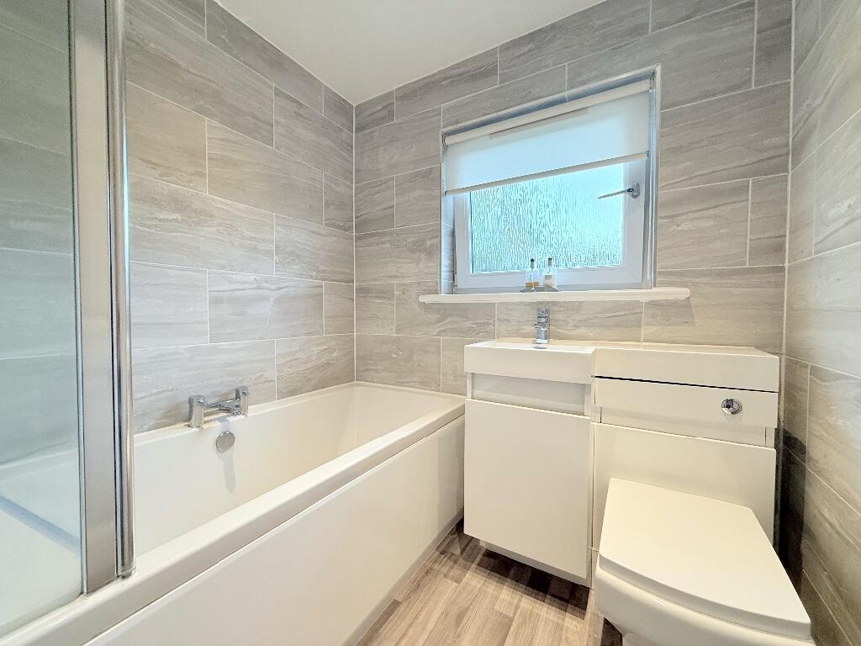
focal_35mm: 14
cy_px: 323
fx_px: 348
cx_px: 430
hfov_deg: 102.1
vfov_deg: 85.7
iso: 160
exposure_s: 1/100
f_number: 2.2
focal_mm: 2.22
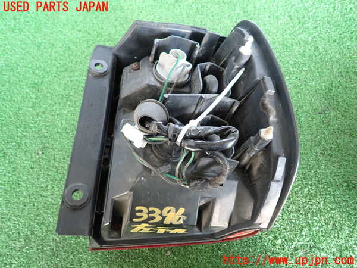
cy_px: 134
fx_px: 258
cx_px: 178
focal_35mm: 25
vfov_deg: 54.9
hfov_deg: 69.4
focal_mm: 4.5
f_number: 2
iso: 200
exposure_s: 1/50
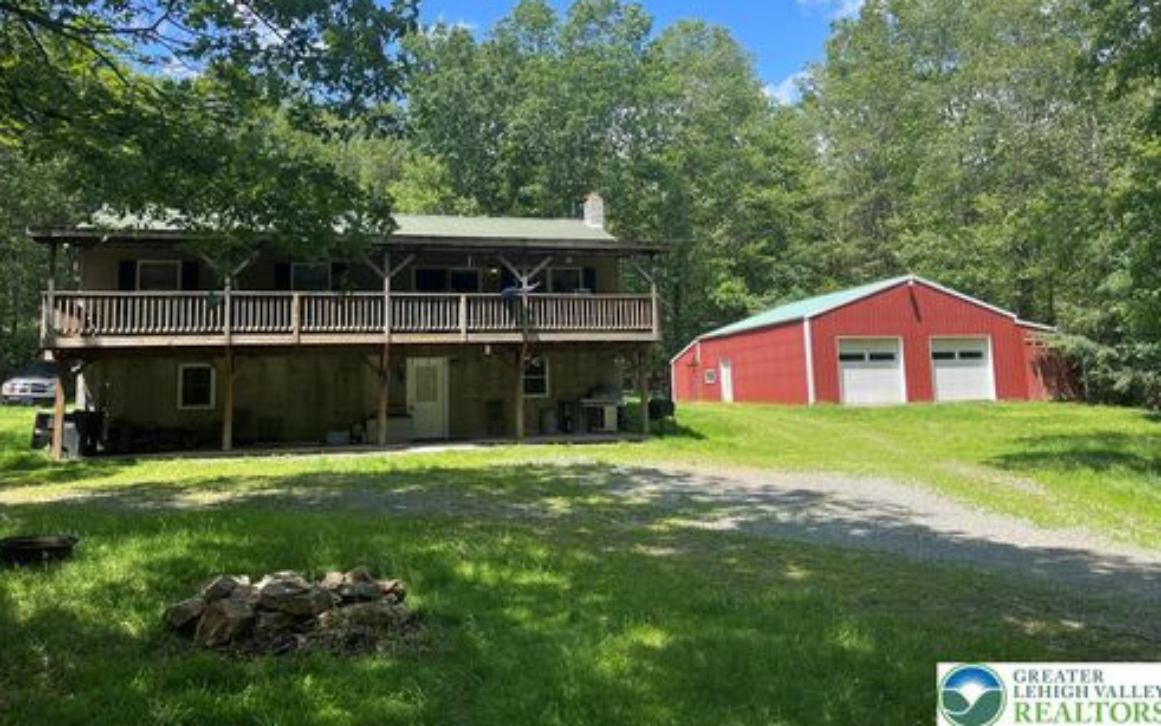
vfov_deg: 45.8
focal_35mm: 27
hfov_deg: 68.4
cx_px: 582
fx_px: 854
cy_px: 297
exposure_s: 1/1140
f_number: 1.6
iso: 32
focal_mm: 5.1
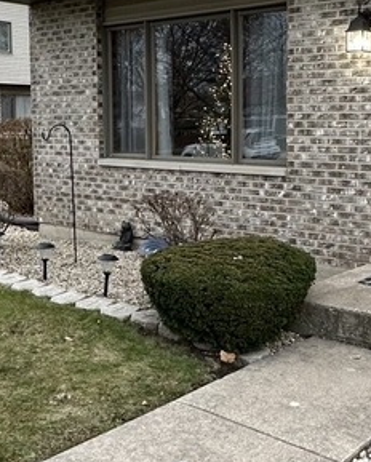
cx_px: 257
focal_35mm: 51
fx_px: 699
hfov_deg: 29.5
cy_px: 177
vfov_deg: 36.4
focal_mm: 2.22
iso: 200
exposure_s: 1/120
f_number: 2.2
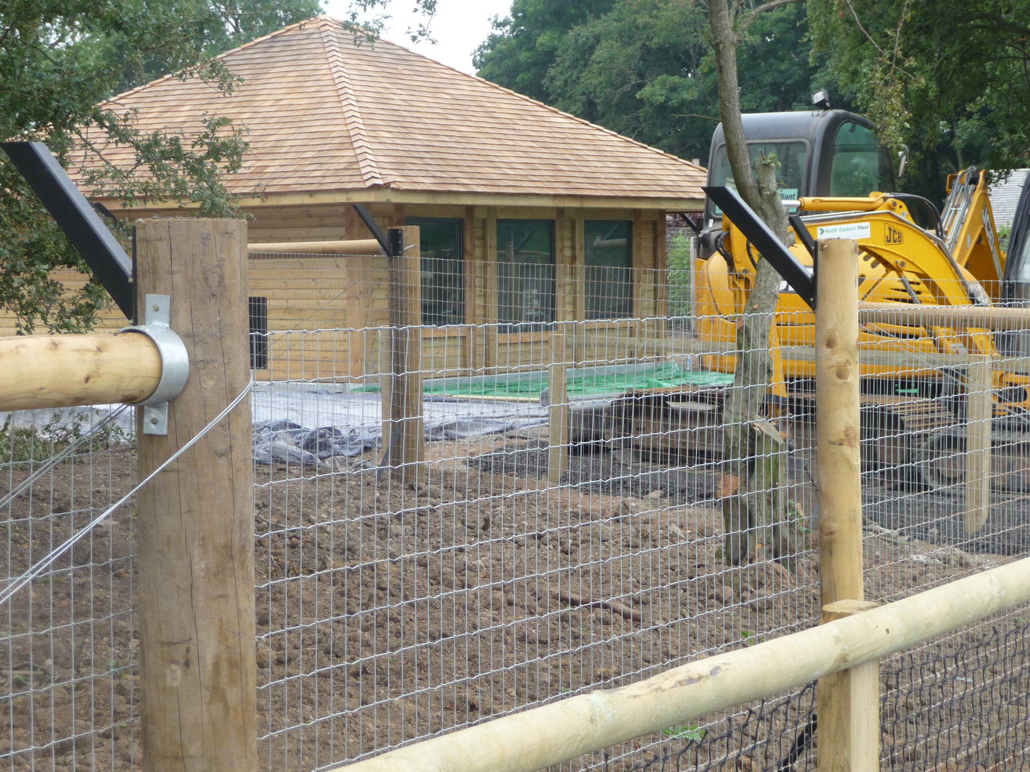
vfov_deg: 19.1
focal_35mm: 77
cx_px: 515
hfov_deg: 25.3
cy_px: 386
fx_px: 2291
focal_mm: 13.1
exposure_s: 1/60
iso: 100
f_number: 4.6
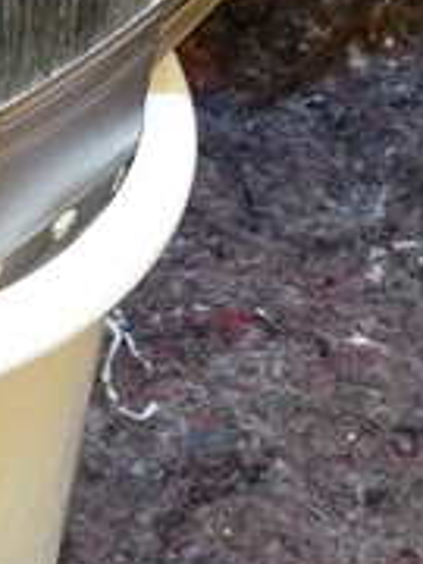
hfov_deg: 9.8
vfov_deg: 13.2
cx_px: -179
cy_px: -69
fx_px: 2395
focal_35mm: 147
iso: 320
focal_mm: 4.12
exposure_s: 1/20
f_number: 2.4
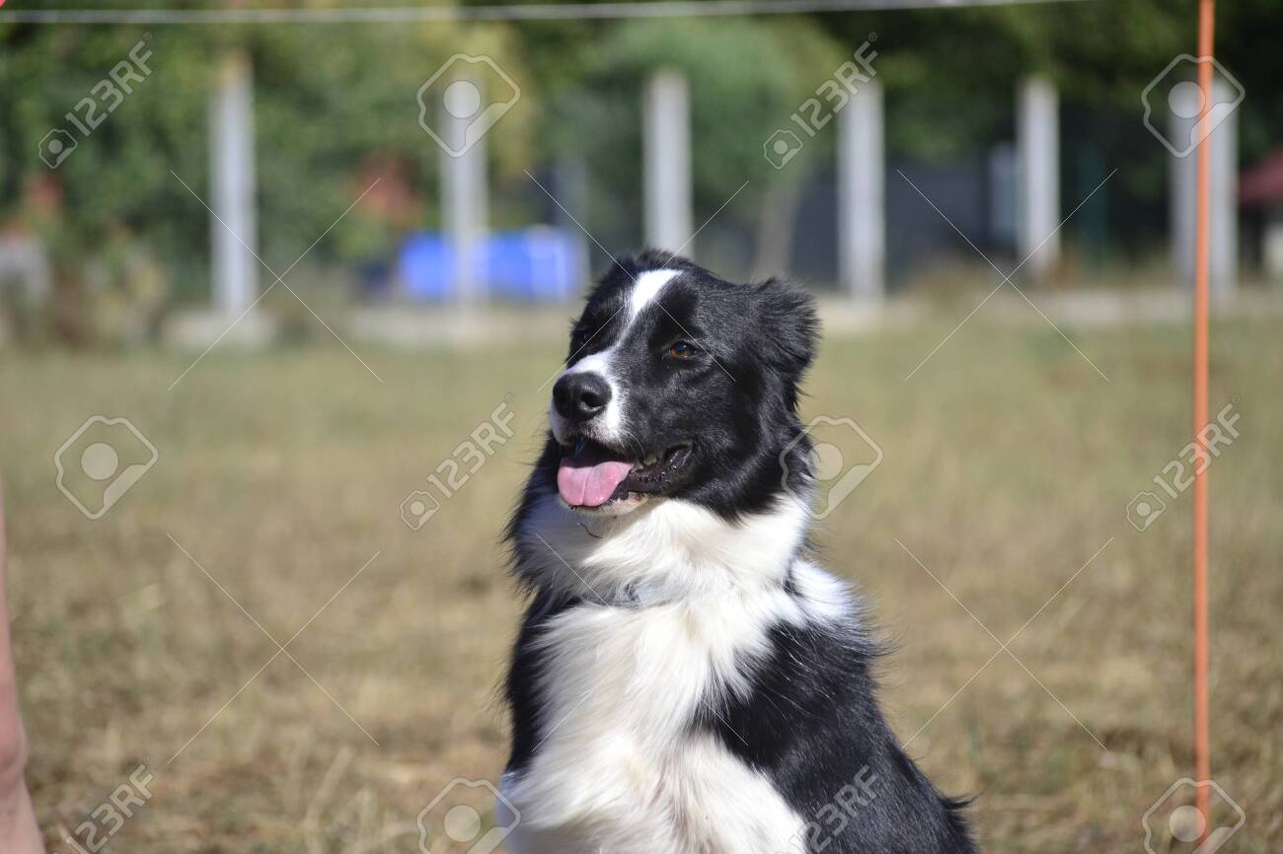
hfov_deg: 10.2
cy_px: 427
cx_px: 642
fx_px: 7215
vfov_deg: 6.8
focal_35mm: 202
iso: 400
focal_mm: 135
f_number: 5.6
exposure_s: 1/2000
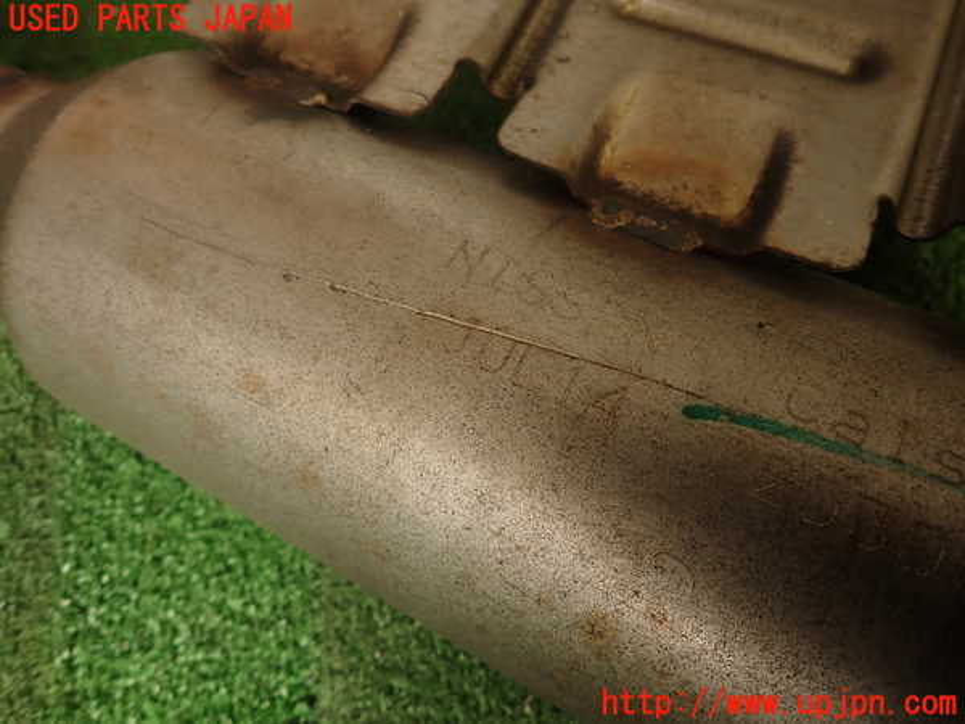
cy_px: 362
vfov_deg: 54.9
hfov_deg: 69.4
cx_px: 482
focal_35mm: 25
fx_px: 697
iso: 160
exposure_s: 1/60
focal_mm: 4.5
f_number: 2
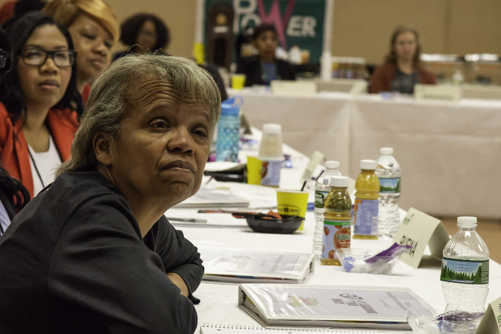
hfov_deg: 12.4
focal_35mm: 165
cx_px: 221
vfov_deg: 8.3
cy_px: 150
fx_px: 2297
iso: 3200
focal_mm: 120
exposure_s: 1/80
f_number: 8
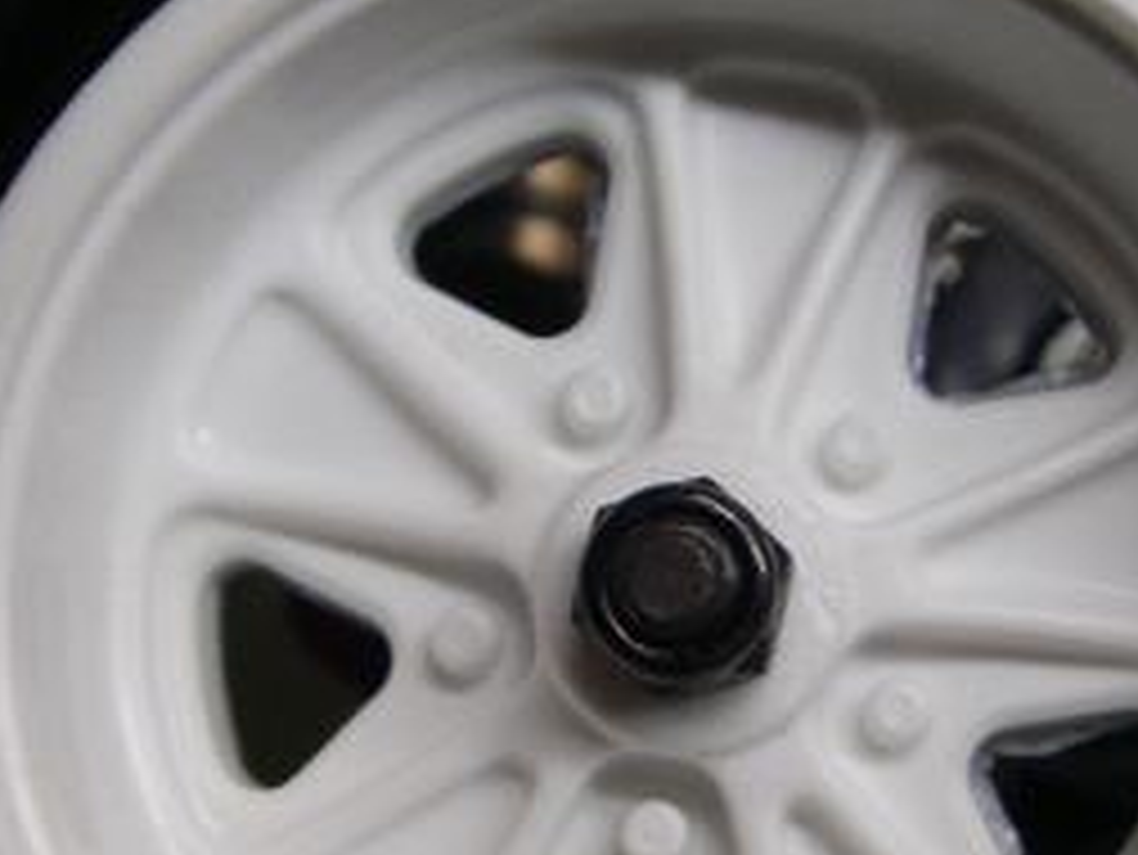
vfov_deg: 16.4
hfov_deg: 21.6
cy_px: 540
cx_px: 805
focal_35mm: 90
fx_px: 2960
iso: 160
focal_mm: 6.3
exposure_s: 1/50
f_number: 3.3
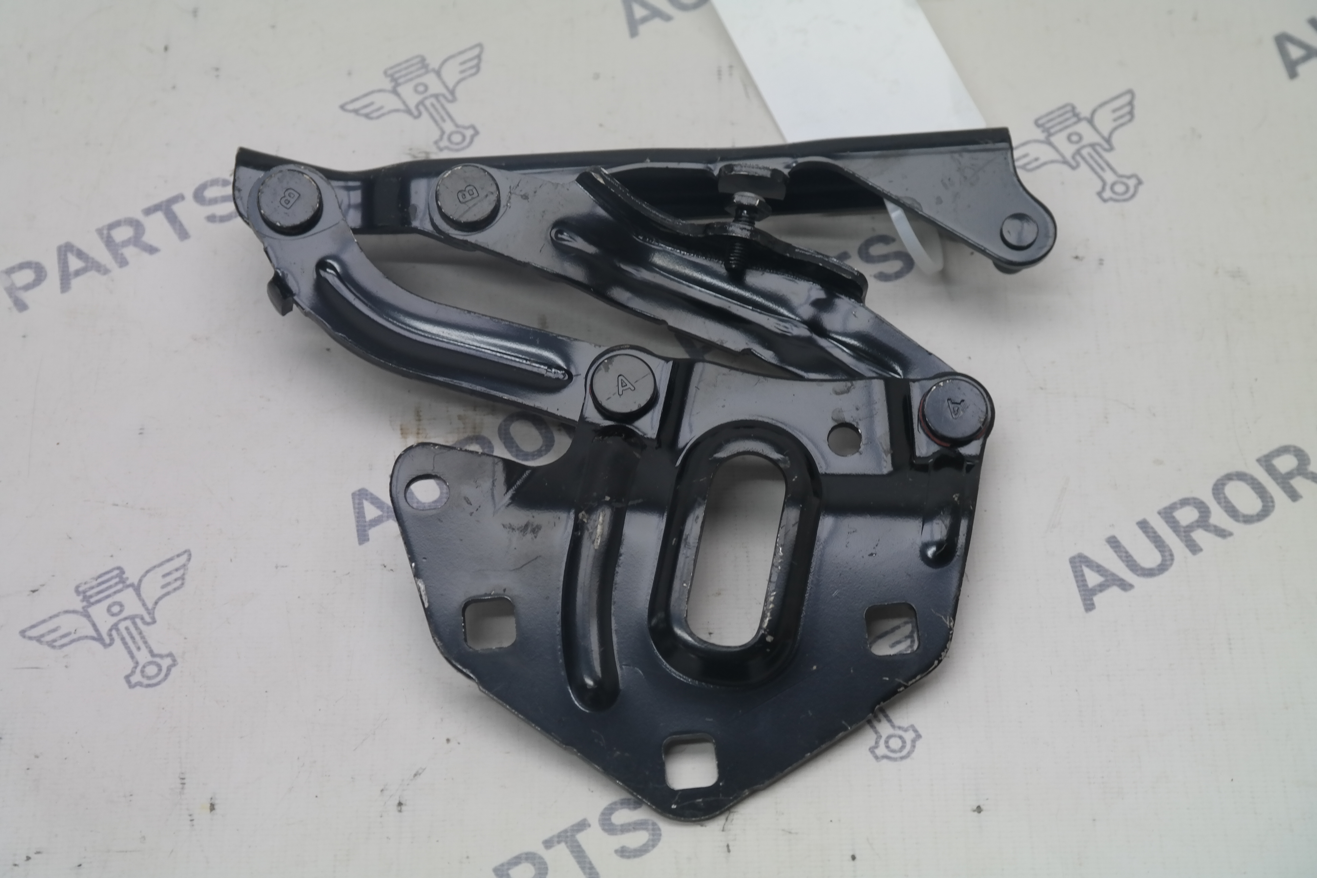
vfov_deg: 16.3
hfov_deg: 24.2
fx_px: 3073
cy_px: 439
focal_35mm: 84
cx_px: 658
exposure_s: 1/80
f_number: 5.6
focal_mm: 55
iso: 800
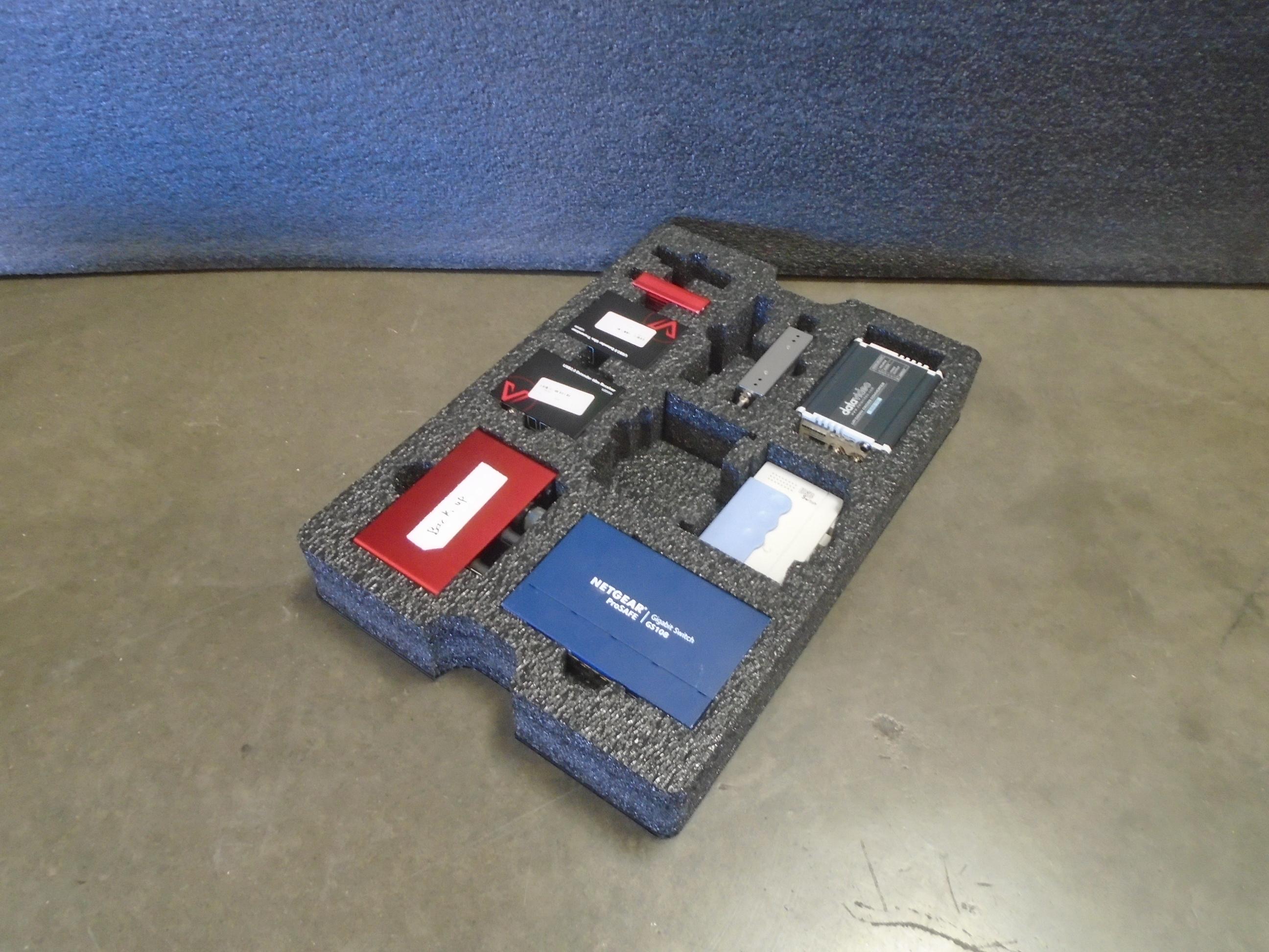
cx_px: 634
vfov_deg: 53.1
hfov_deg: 67.3
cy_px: 476
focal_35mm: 26
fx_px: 953
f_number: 3.2
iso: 400
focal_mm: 4.6
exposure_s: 1/15
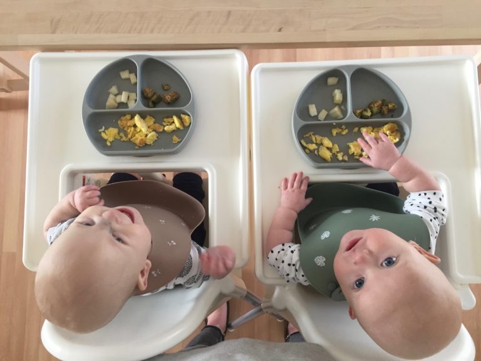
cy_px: 180
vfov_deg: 48.2
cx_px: 240
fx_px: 403
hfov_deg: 61.7
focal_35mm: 29
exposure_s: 1/30
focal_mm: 4.15
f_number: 2.2
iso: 100
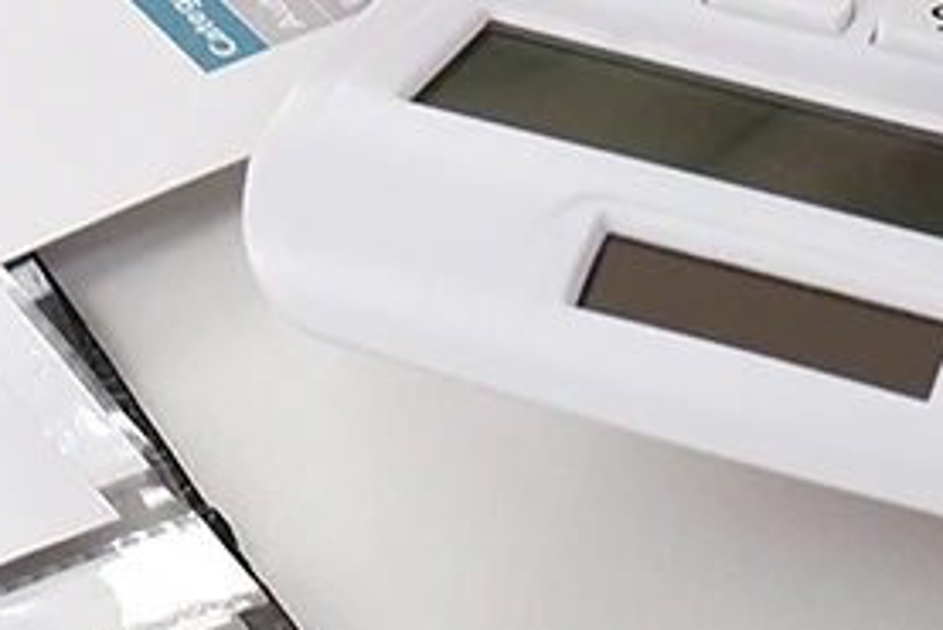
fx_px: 8543
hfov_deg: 6.1
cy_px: 0
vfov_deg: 4.2
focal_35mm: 326
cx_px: -1137
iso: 500
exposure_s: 1/125
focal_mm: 31.5
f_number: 4
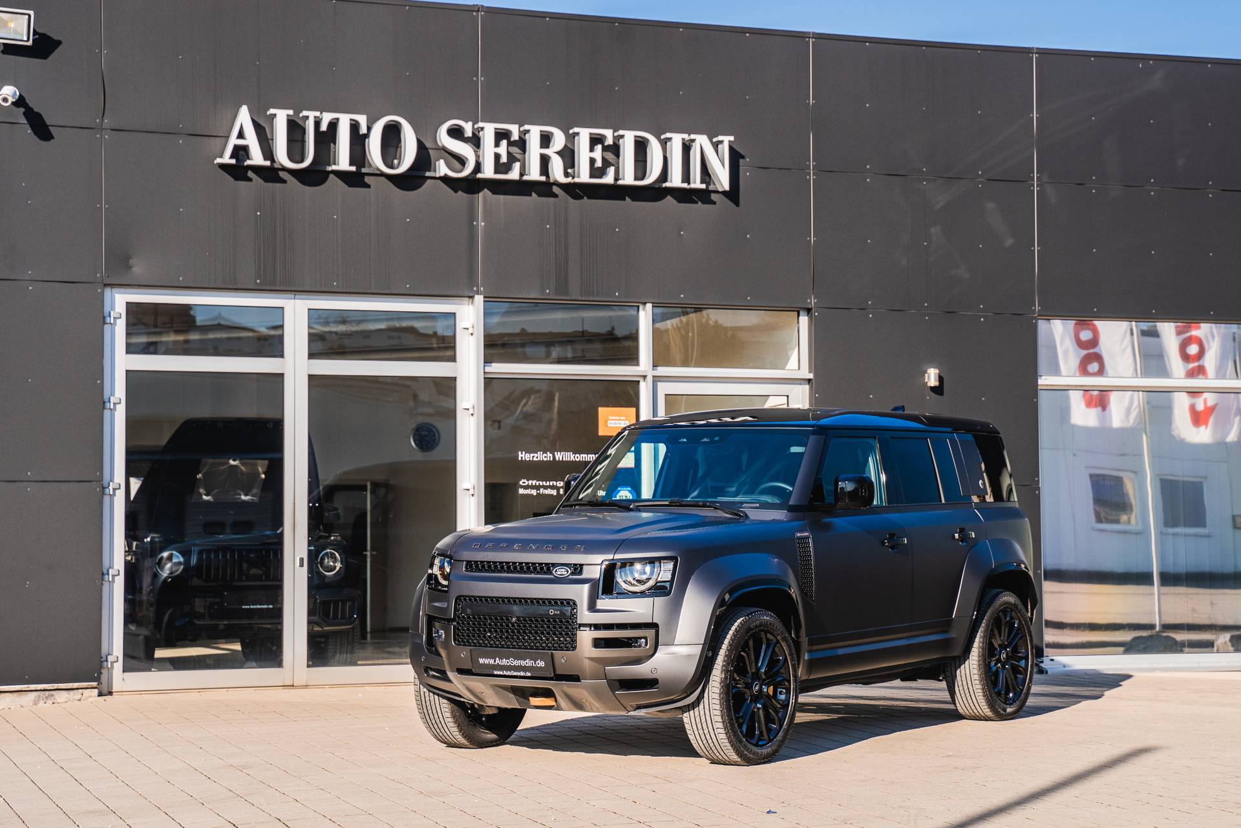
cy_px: 414
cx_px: 620
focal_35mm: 63
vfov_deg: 21.6
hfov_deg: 31.9
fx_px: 2172
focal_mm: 63
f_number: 5
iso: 640
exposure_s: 1/640
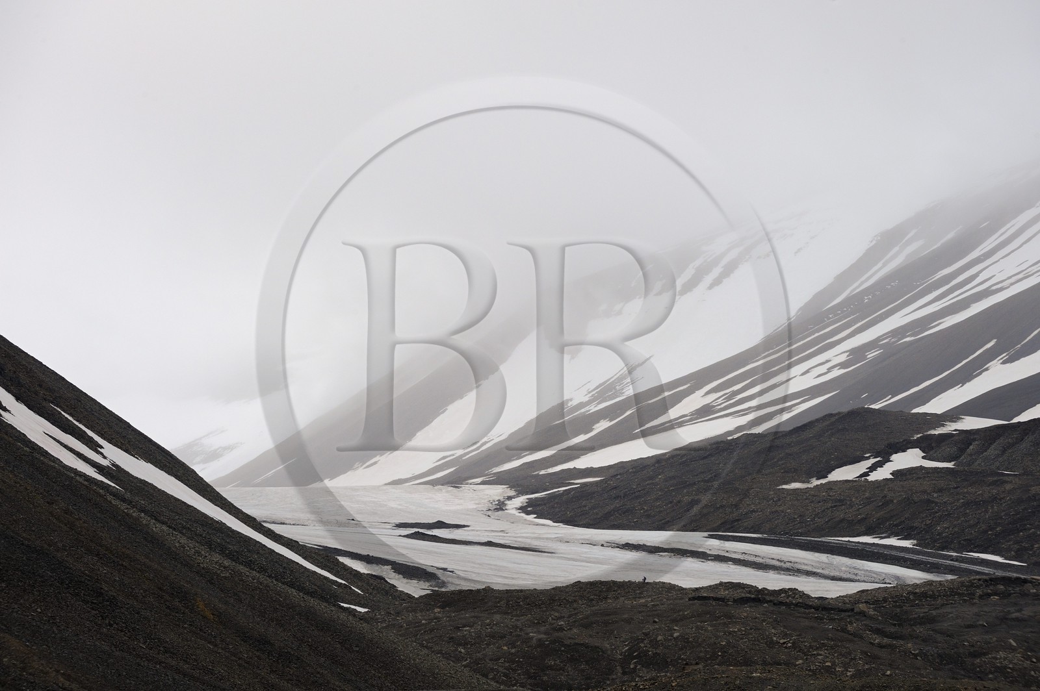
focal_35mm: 200
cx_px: 520
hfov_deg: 10.3
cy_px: 346
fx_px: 5773
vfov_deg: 6.9
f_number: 9
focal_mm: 200
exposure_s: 1/400
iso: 800
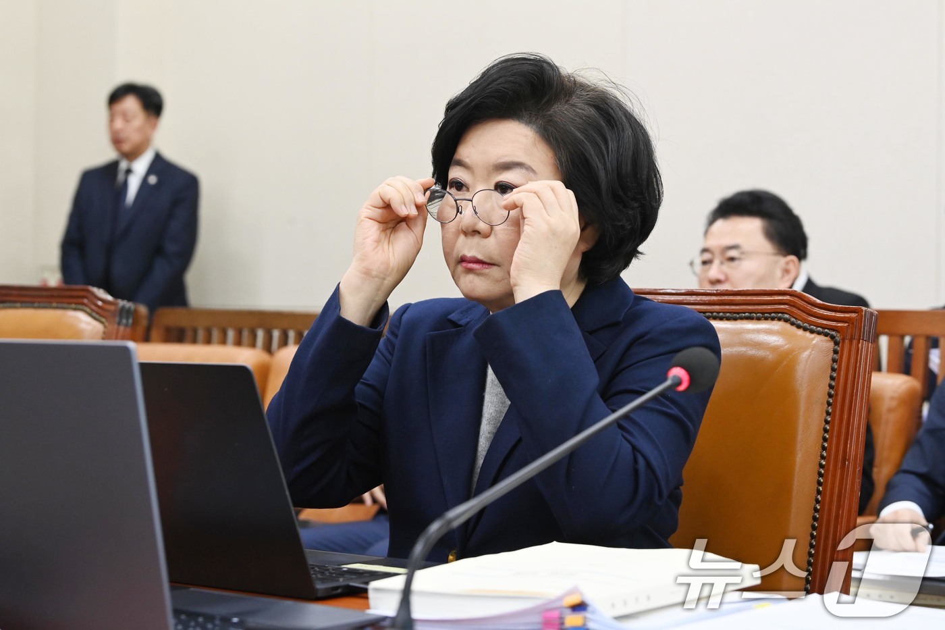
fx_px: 1837
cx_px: 472
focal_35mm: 70
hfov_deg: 28.8
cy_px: 315
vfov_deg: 19.5
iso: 3200
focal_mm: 70
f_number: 5.6
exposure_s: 1/250
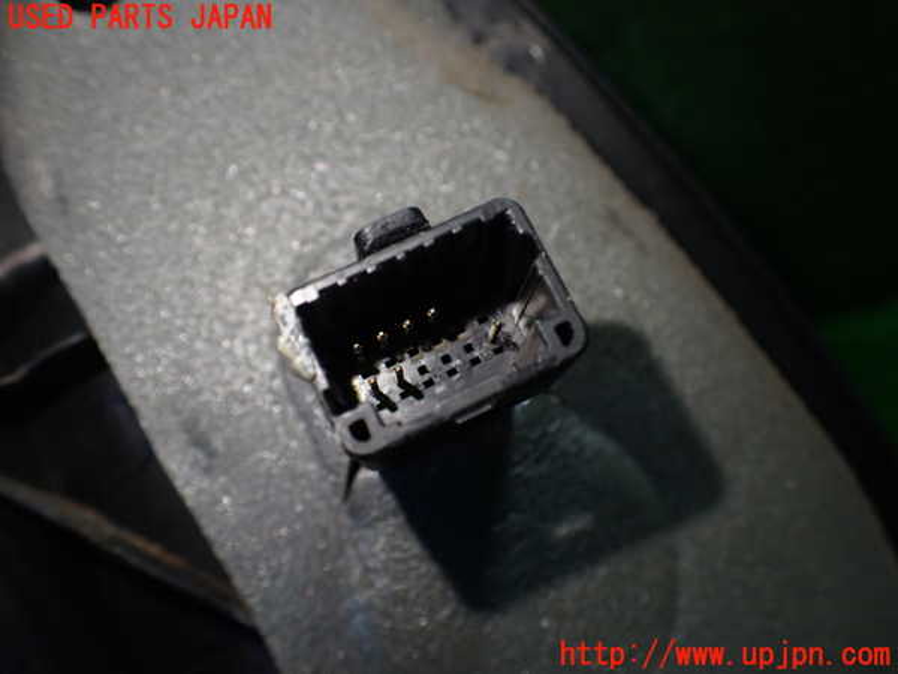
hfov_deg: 60.0
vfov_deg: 46.8
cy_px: 337
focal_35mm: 30
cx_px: 449
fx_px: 778
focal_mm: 5.4
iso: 200
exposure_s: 1/125
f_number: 2.3
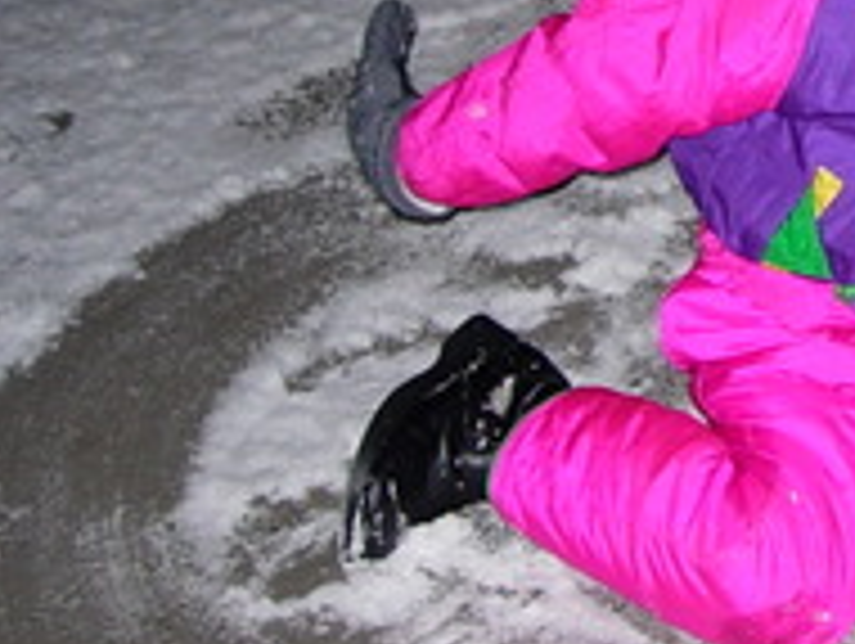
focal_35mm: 128
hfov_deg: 14.5
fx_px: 3166
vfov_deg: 11.3
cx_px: 1220
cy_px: -162
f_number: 2.8
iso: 79
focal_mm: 7.8
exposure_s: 1/64
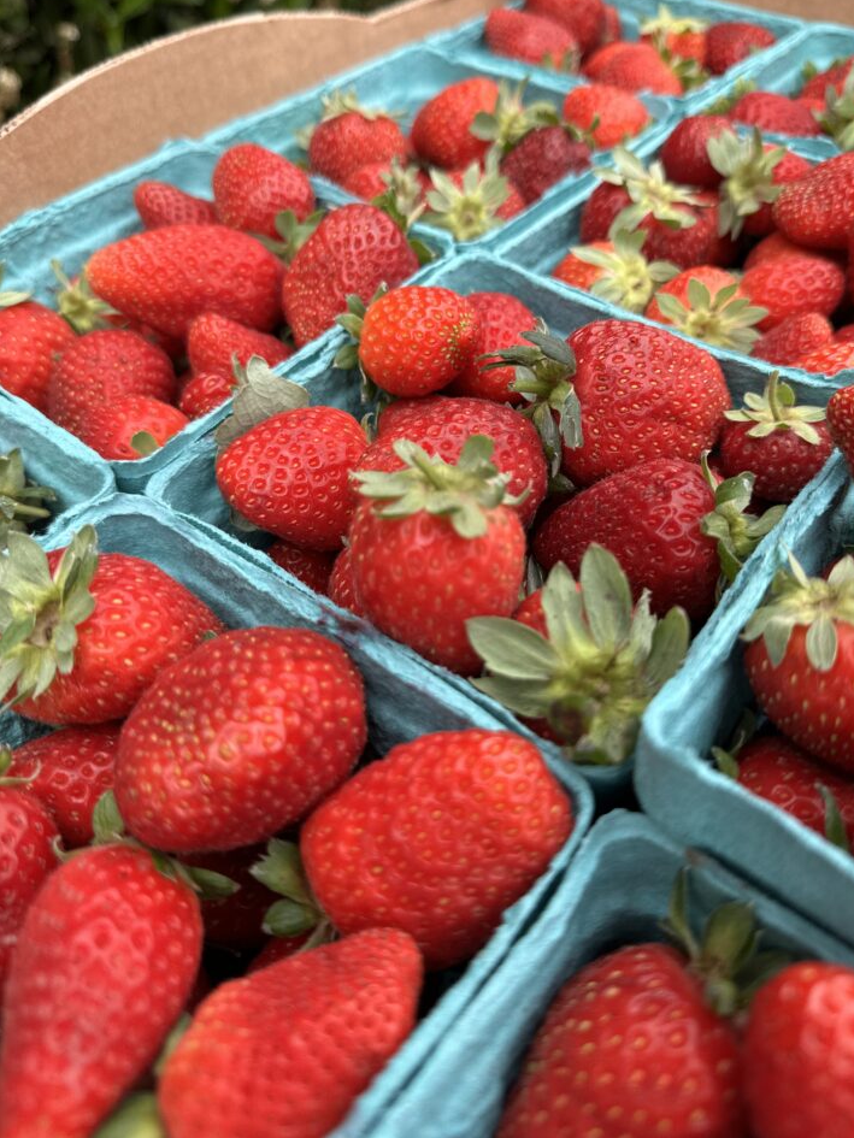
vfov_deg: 67.2
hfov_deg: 53.0
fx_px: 855
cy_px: 524
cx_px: 460
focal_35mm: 26
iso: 80
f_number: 1.78
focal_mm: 6.86
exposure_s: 1/529
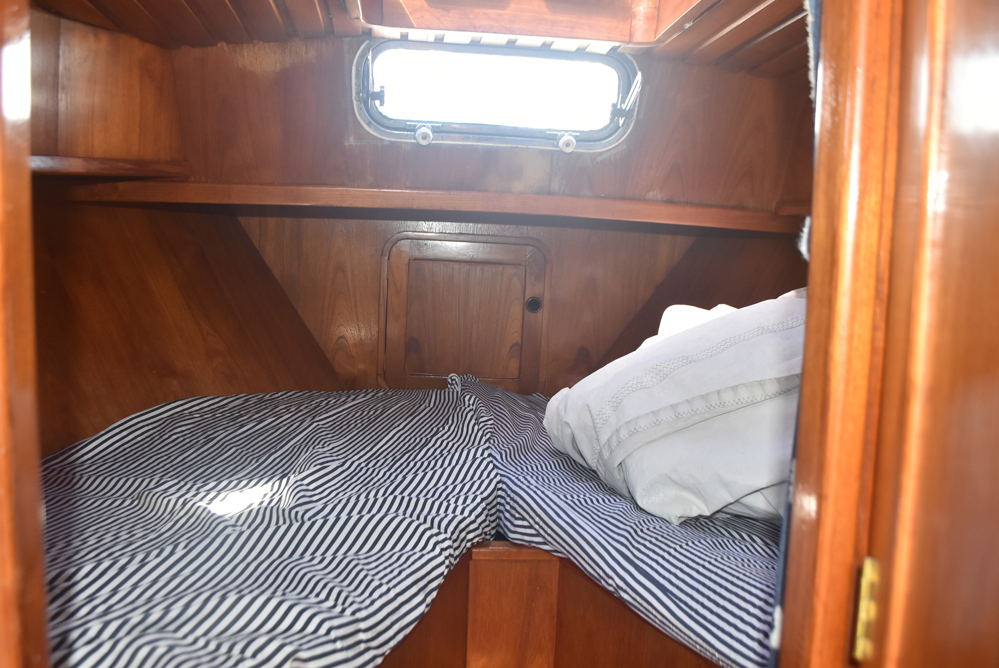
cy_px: 334
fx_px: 833
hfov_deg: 61.9
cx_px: 500
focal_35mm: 30
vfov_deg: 43.7
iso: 800
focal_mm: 20
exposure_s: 1/100
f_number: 5
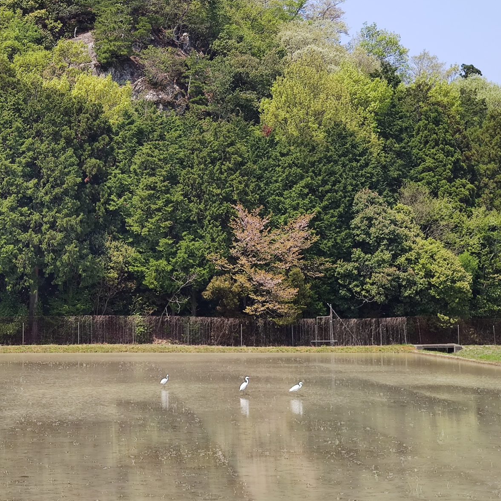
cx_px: 41
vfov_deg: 21.7
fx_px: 1294
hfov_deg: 21.4
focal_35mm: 79
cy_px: 107
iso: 101
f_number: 2
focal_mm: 8.16
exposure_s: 1/1297
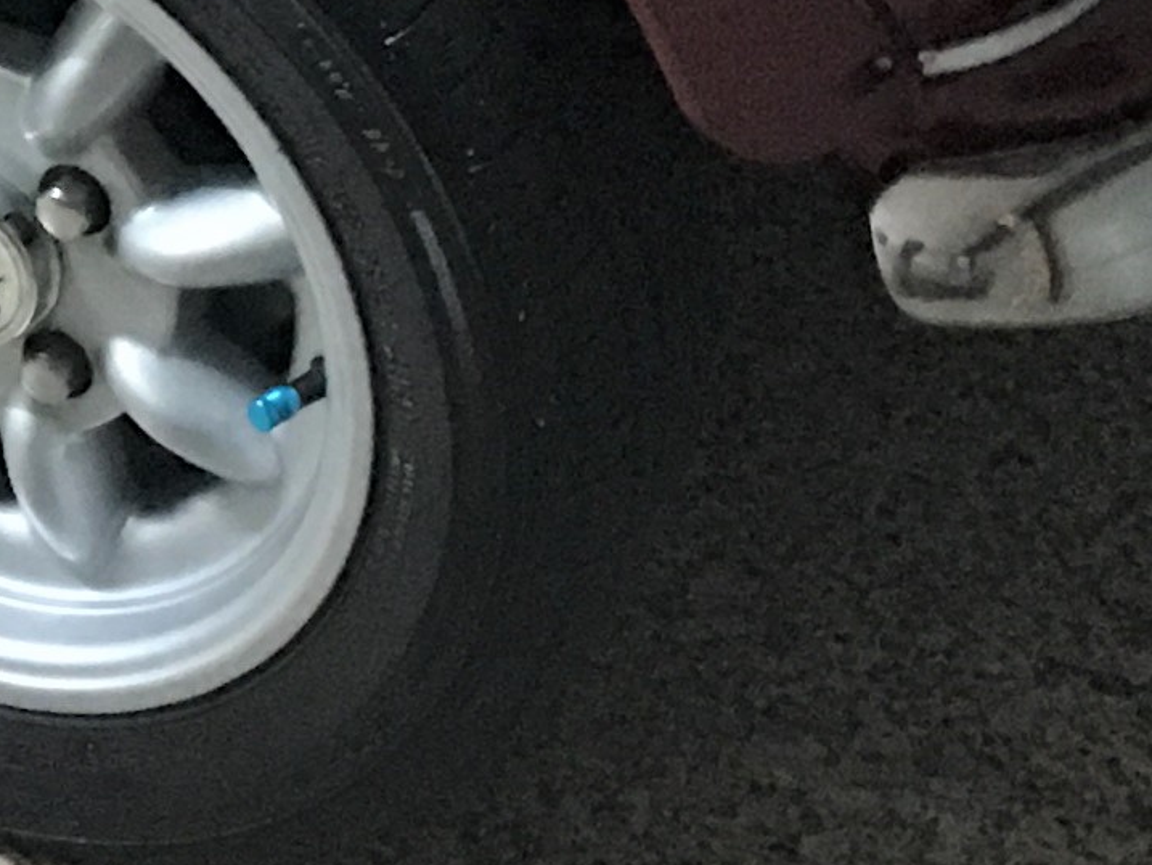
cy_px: -965
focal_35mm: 163
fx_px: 5425
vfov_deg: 8.5
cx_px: -802
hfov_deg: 11.4
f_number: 2.2
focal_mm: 4.15
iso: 160
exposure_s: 1/8
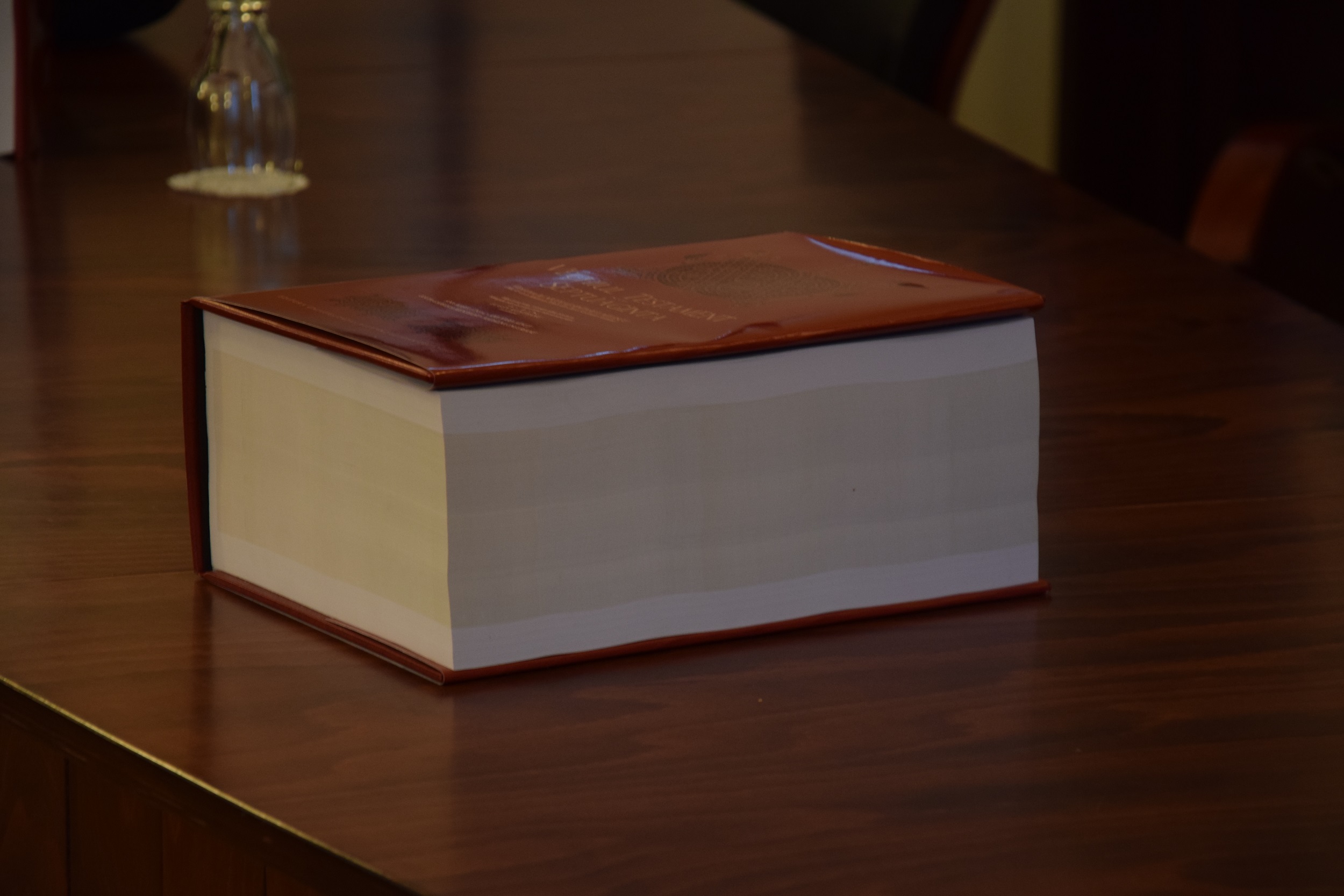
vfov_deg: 8.7
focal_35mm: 158
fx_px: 5879
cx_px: 672
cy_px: 448
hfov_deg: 13.0
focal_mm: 105
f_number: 5.6
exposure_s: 1/6
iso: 800
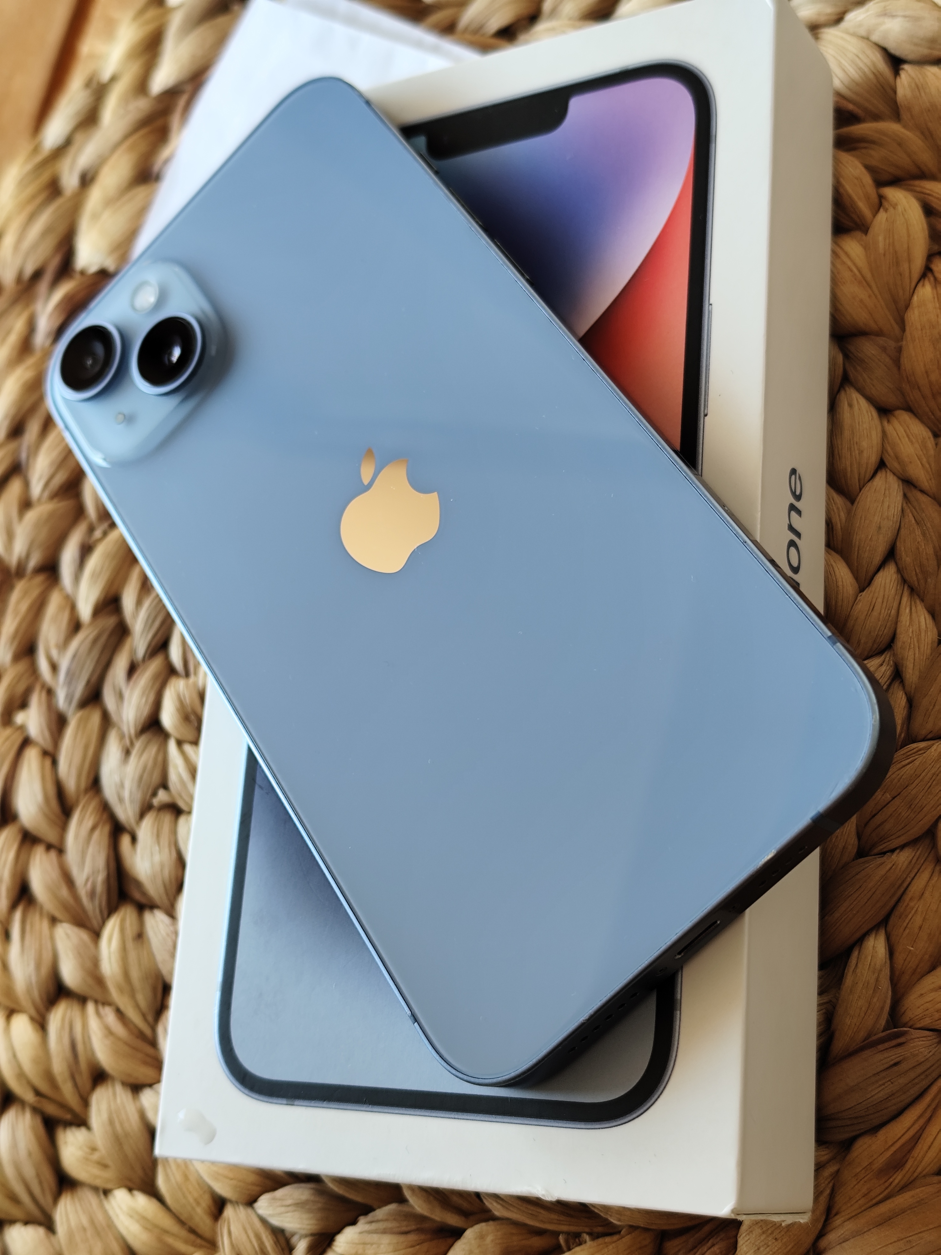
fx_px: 1667
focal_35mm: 46
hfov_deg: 31.5
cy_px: 628
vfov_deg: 41.2
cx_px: 470
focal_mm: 6.14
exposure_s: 1/100
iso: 80
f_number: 1.65
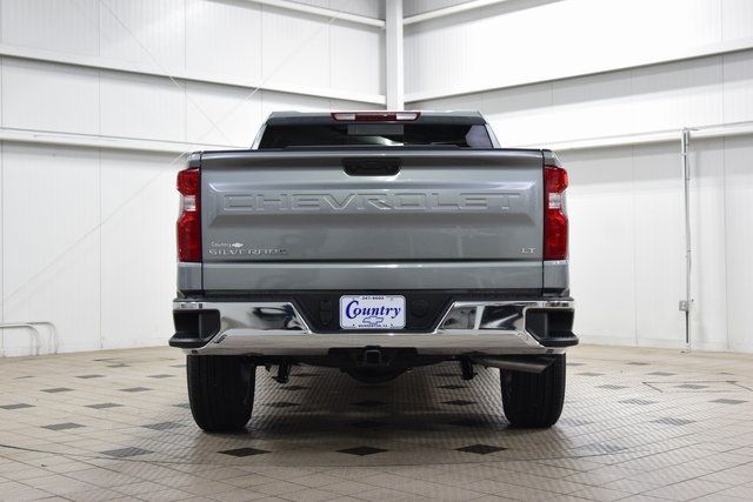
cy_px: 251
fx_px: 1067
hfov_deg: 38.9
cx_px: 376
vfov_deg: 26.5
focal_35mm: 51
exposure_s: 1/60
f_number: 5
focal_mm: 34
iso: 1600
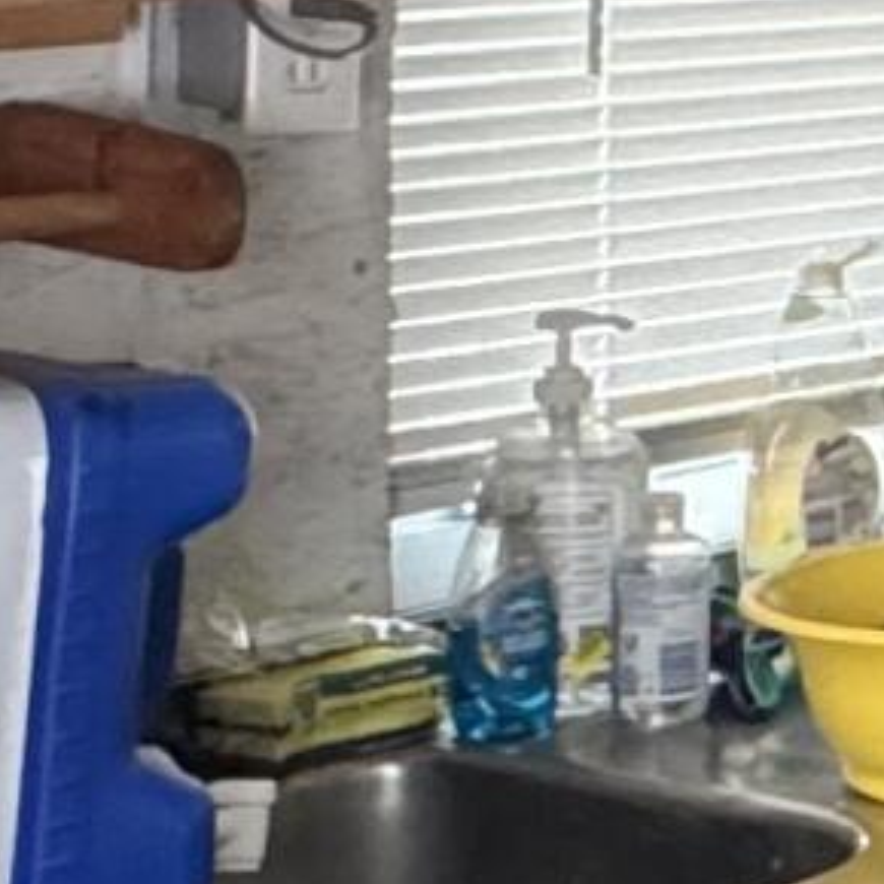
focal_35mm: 128
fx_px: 3698
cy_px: -61
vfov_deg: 13.4
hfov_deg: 11.1
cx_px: 2225
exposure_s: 1/77
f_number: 2.2
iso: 320
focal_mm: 2.22
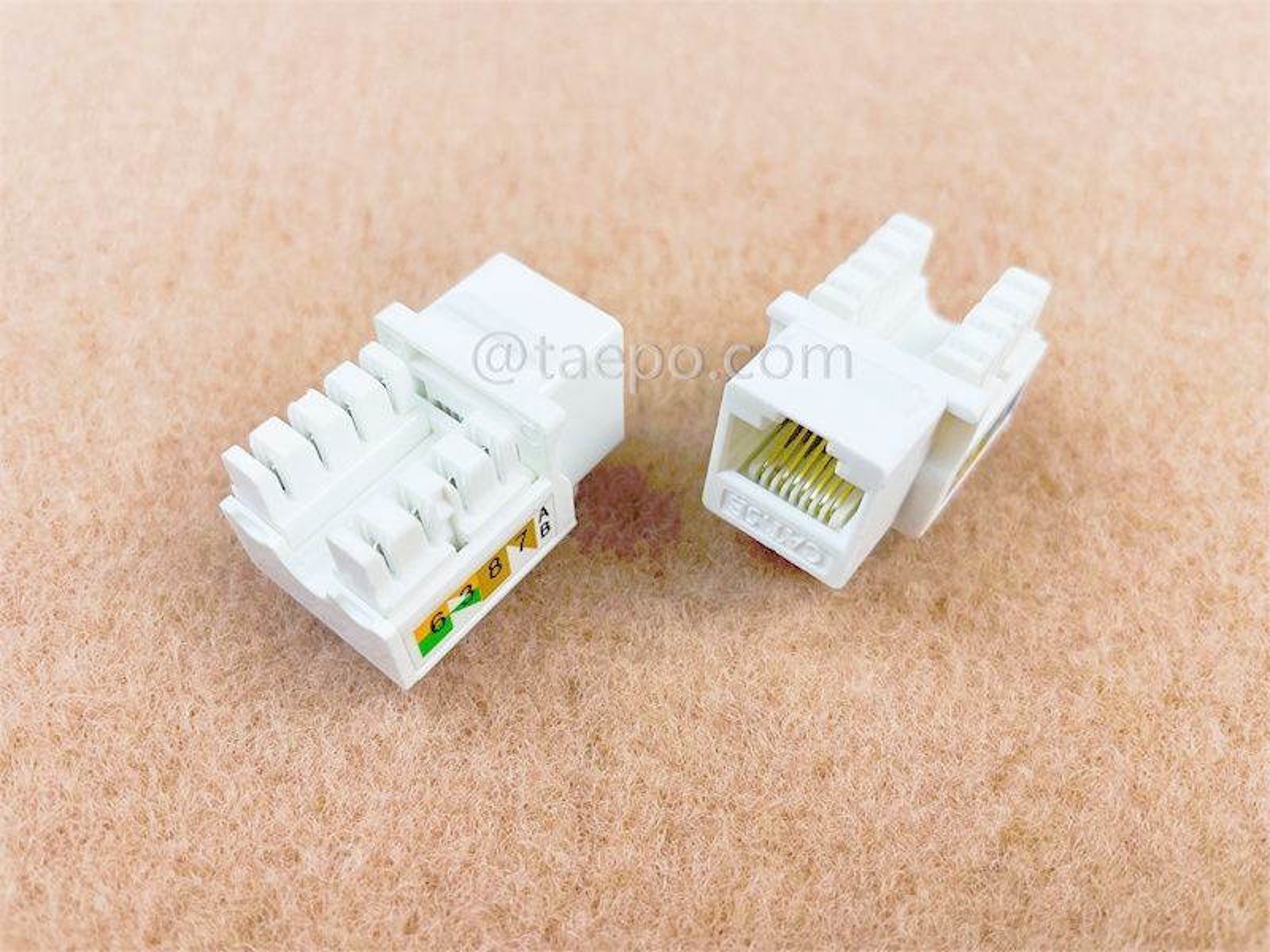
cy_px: 476
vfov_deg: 53.1
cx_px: 635
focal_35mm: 26
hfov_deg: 67.3
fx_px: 954
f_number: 1.6
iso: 32
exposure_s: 1/309
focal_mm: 4.2
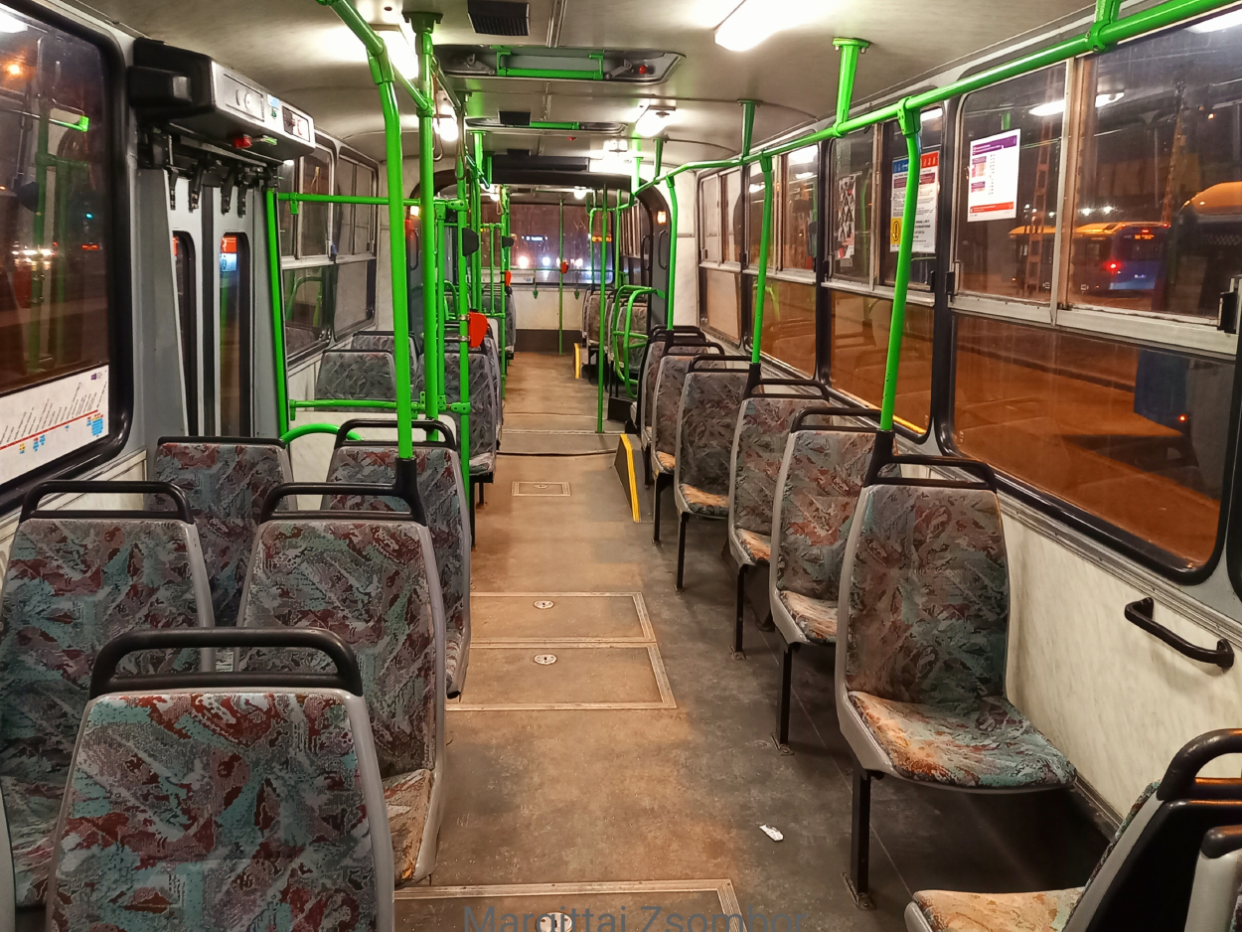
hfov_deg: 67.3
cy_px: 460
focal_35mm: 26
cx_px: 611
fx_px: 933
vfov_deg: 53.1
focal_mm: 4.6
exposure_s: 1/25
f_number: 2
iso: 640
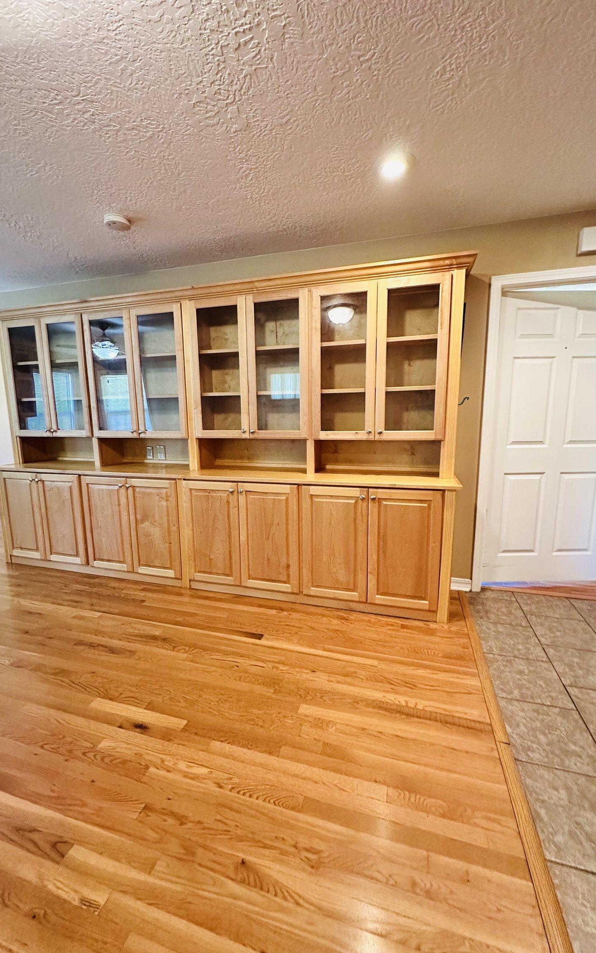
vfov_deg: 101.5
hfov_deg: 74.8
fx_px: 390
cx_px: 291
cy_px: 473
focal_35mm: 15
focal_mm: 2.22
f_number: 2.2
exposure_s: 1/60
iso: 800
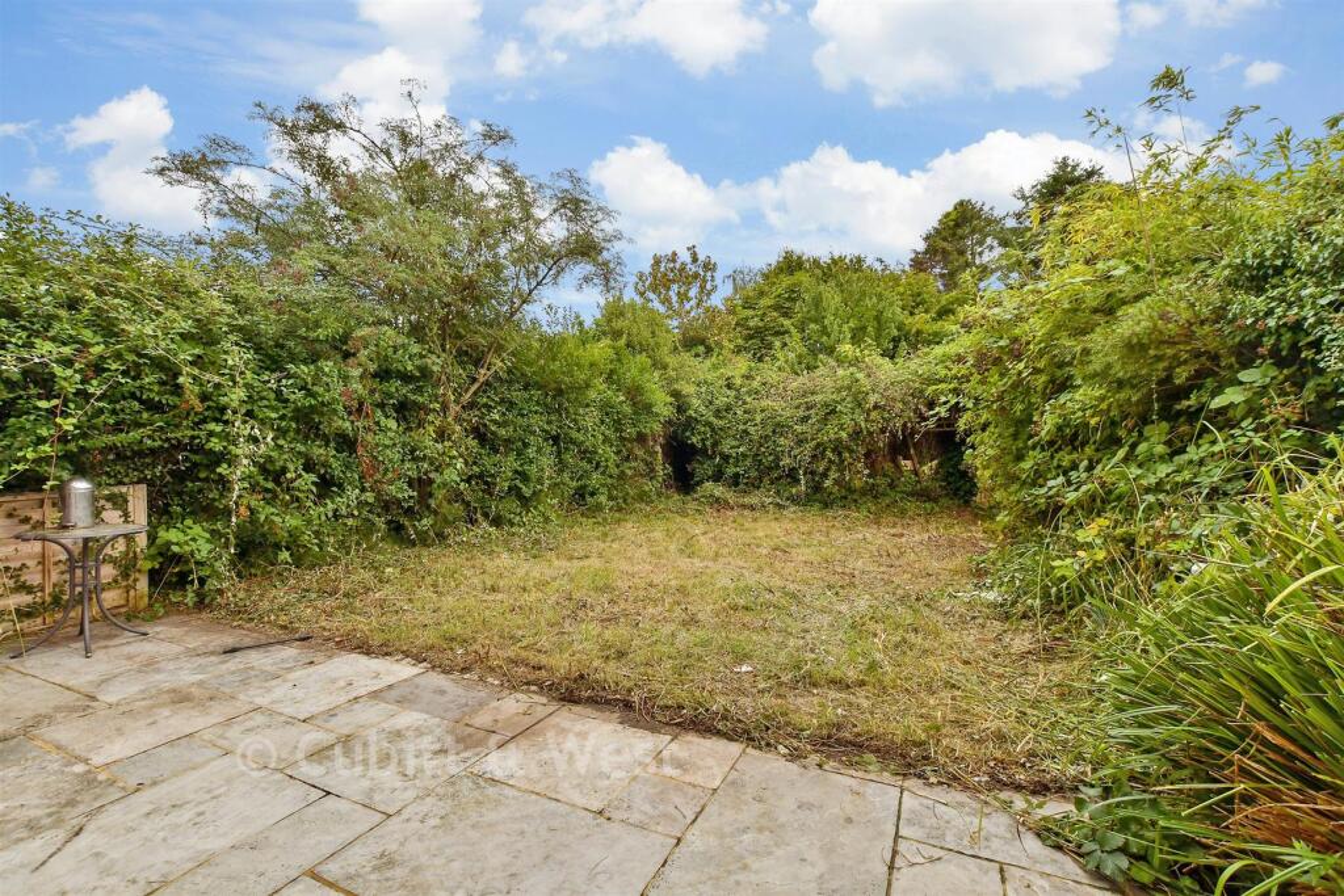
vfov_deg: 77.3
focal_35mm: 15
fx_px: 560
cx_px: 672
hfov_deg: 100.4
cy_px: 448
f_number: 8
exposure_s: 1/640
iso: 400
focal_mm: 10
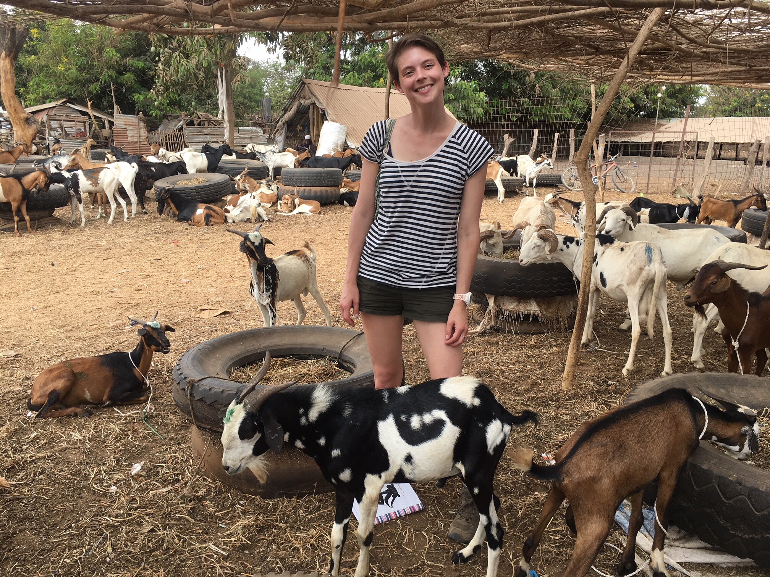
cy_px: 288
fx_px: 645
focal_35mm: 29
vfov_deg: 48.2
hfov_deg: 61.7
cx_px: 385
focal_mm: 4.15
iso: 25
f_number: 2.2
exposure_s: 1/240
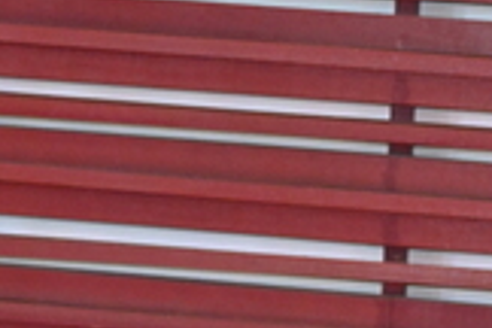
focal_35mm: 226
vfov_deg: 6.0
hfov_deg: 8.8
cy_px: -240
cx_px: -307
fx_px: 3088
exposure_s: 1/125
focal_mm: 61
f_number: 4.5
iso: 4000
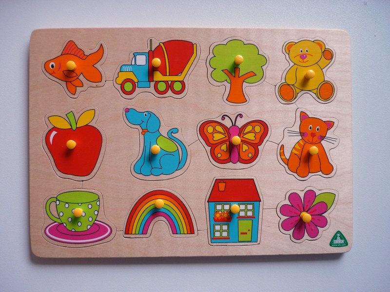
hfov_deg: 55.4
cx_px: 195
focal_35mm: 33
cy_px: 146
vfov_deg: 42.9
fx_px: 372
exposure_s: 1/30
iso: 100
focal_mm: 5.5
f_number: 2.8
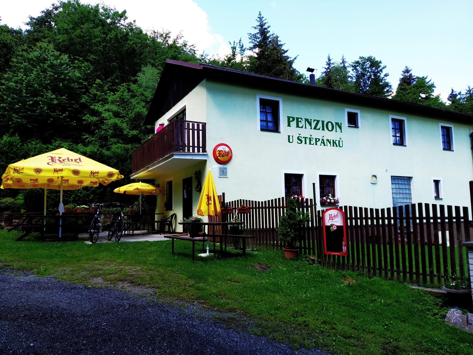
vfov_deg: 53.1
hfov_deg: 67.3
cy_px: 178
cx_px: 236
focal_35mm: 26
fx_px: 355
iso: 100
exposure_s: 1/325
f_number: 2.2
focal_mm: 3.82
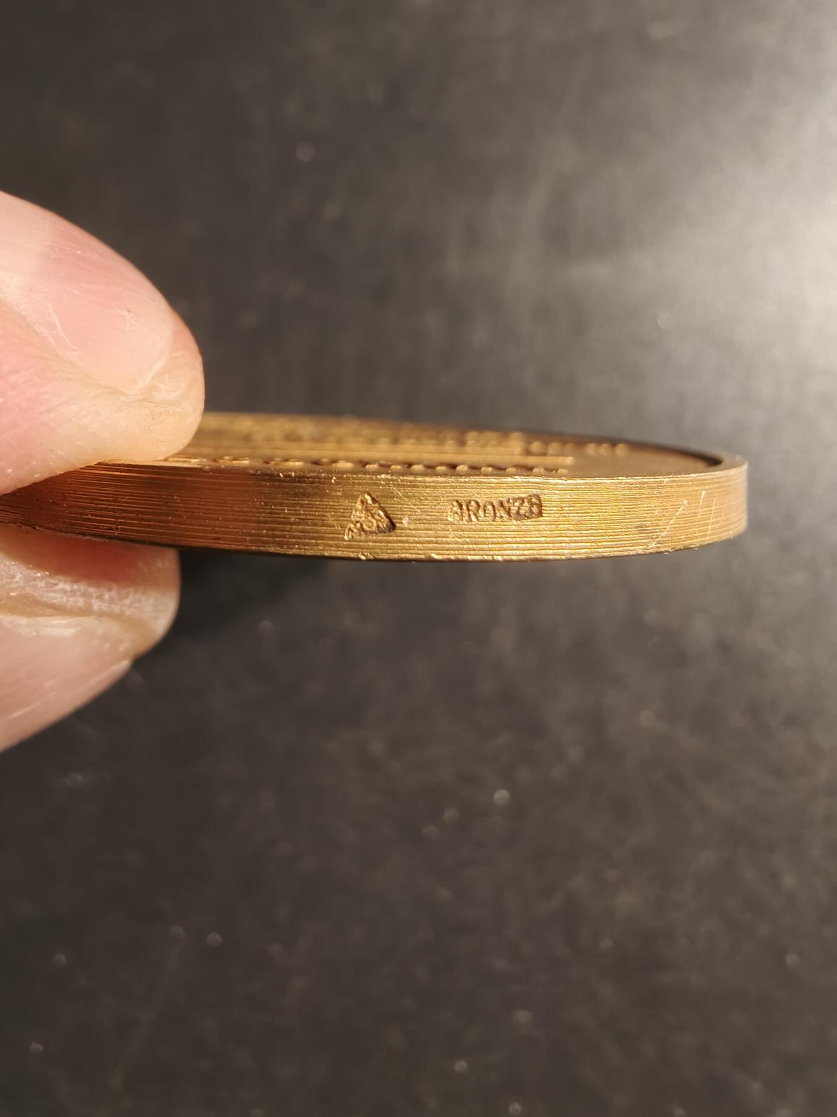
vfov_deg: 73.9
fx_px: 742
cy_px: 558
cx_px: 418
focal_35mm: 23
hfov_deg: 58.9
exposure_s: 1/100
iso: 250
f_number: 2
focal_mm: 2.32
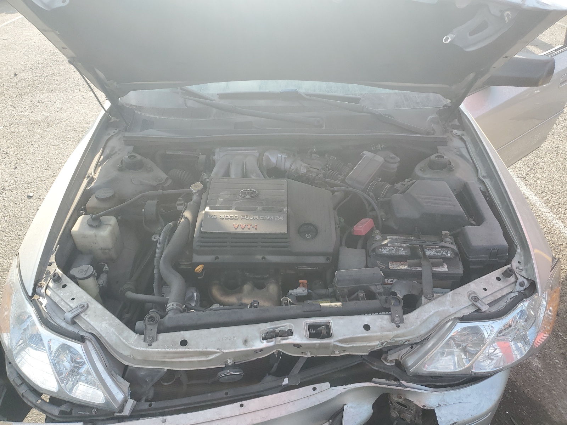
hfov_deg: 67.3
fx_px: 426
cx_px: 284
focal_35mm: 26
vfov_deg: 53.1
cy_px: 212
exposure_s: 1/667
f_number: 1.5
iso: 50
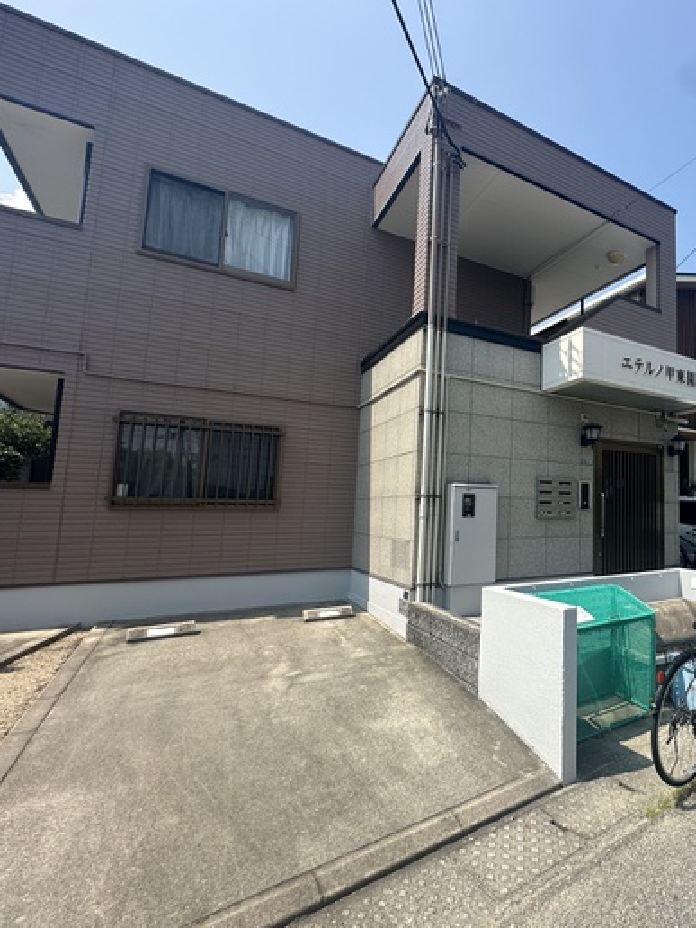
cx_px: 601
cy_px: 460
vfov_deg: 84.7
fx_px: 509
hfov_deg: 60.3
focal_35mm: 19
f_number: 2.2
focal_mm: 2.22
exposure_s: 1/1667
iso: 40
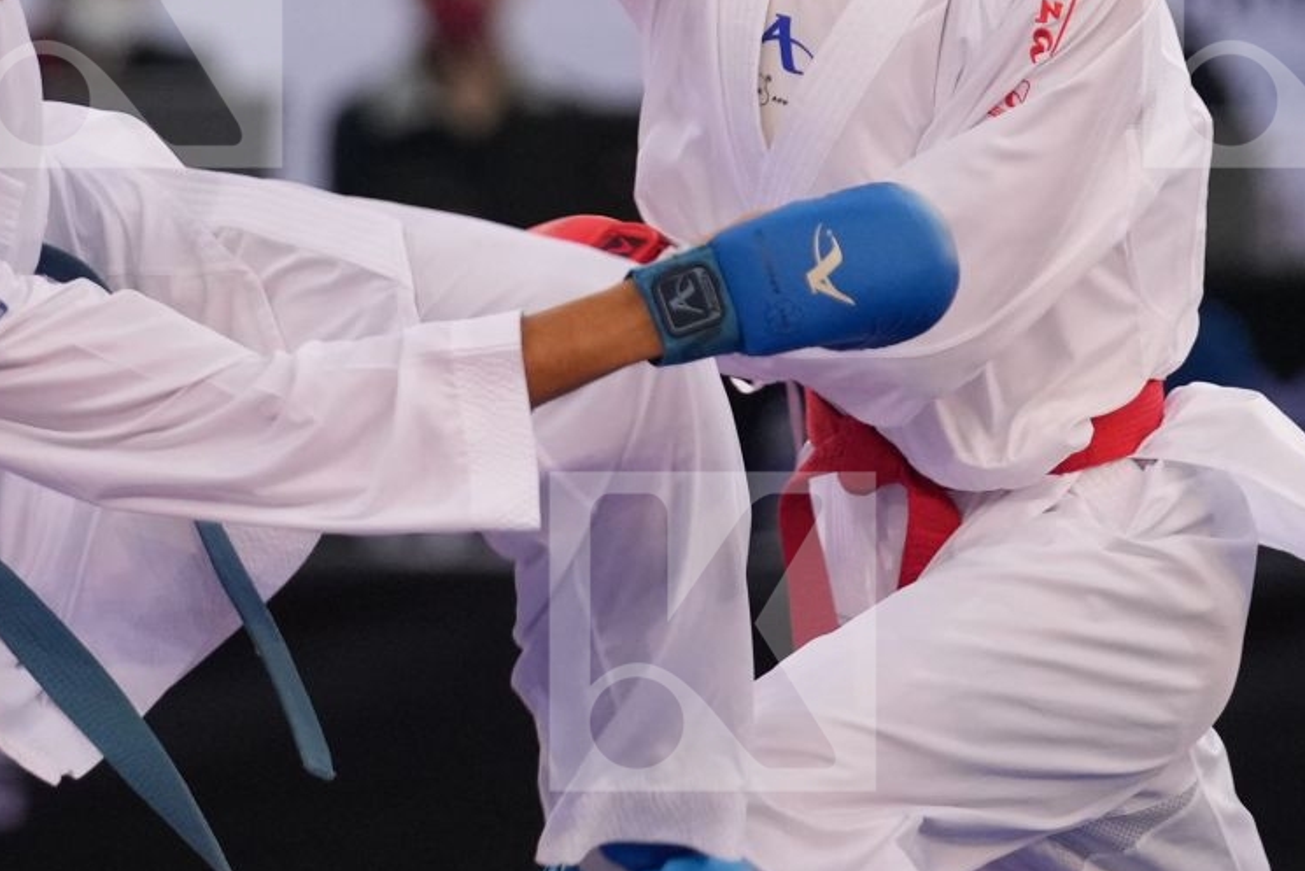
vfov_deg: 2.0
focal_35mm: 696
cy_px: 9
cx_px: 713
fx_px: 25233
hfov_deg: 3.0
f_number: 2.8
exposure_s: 1/1000
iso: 2000
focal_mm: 192
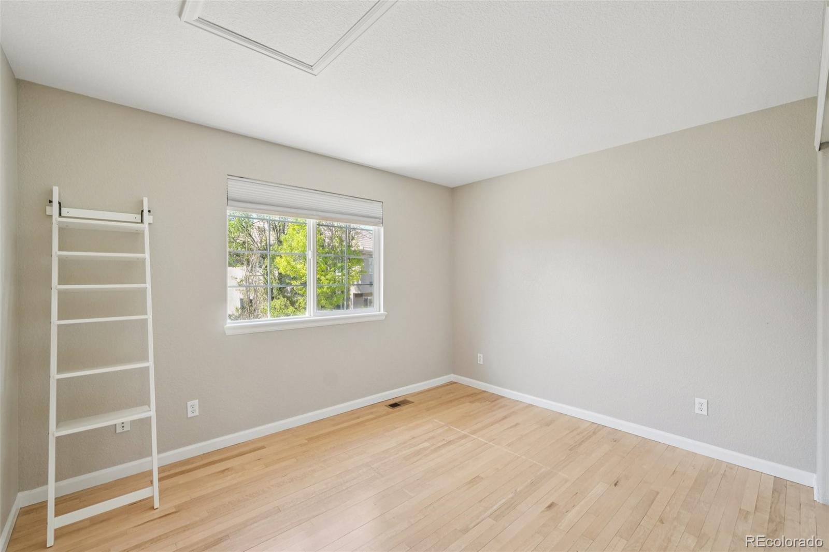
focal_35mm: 15
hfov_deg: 100.4
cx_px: 414
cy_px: 276
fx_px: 345
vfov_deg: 77.3
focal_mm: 10
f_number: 8
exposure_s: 1/13
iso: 800
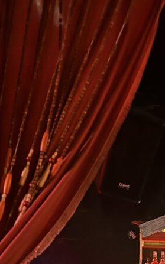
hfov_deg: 15.2
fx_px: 591
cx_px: 209
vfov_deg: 22.6
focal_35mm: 82
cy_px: 339
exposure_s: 1/9
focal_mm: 6.76
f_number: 1.78
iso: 1250
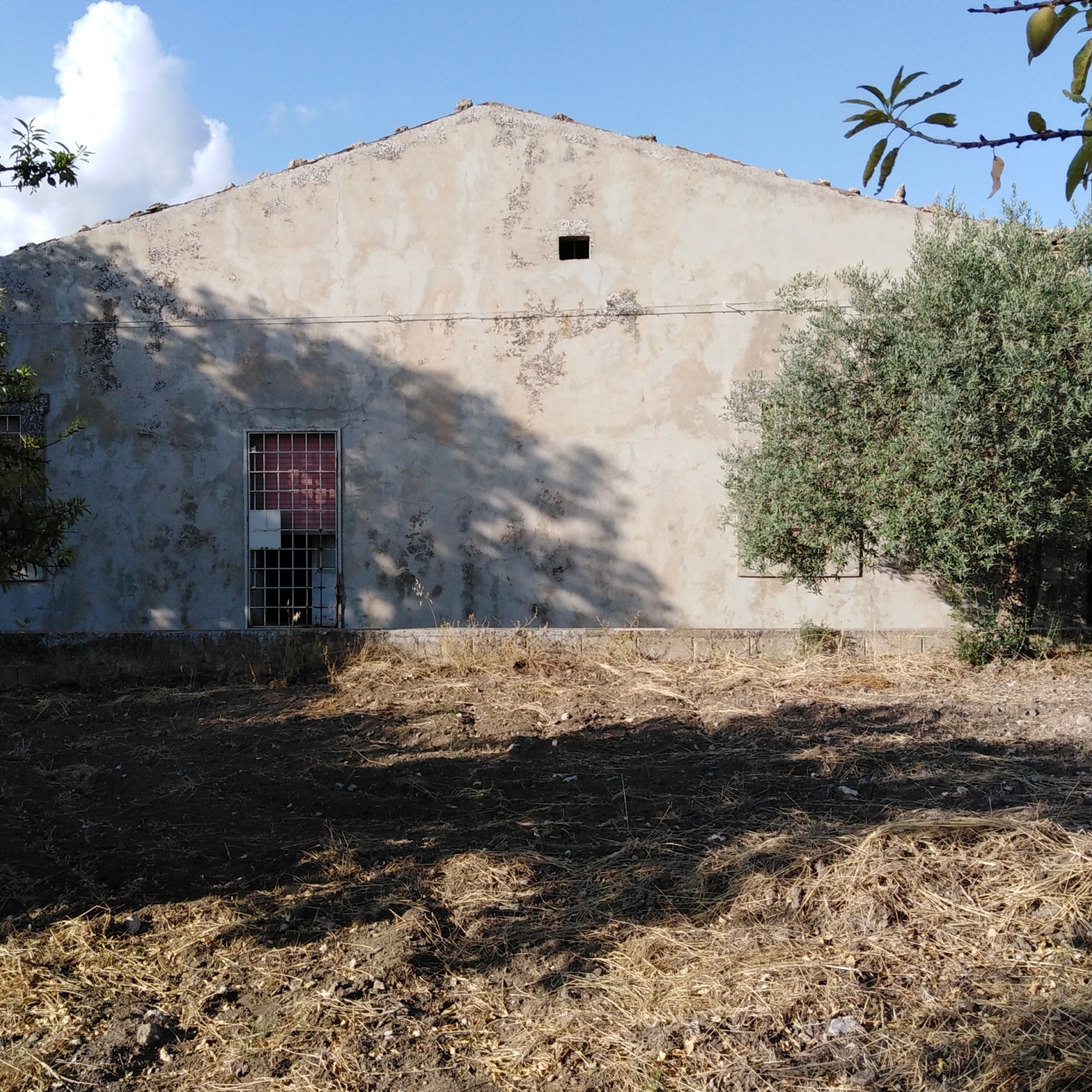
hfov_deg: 48.2
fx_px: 1213
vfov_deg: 48.4
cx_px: 452
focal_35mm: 34
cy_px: 498
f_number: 2.2
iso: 100
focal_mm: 3.46
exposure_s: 1/909
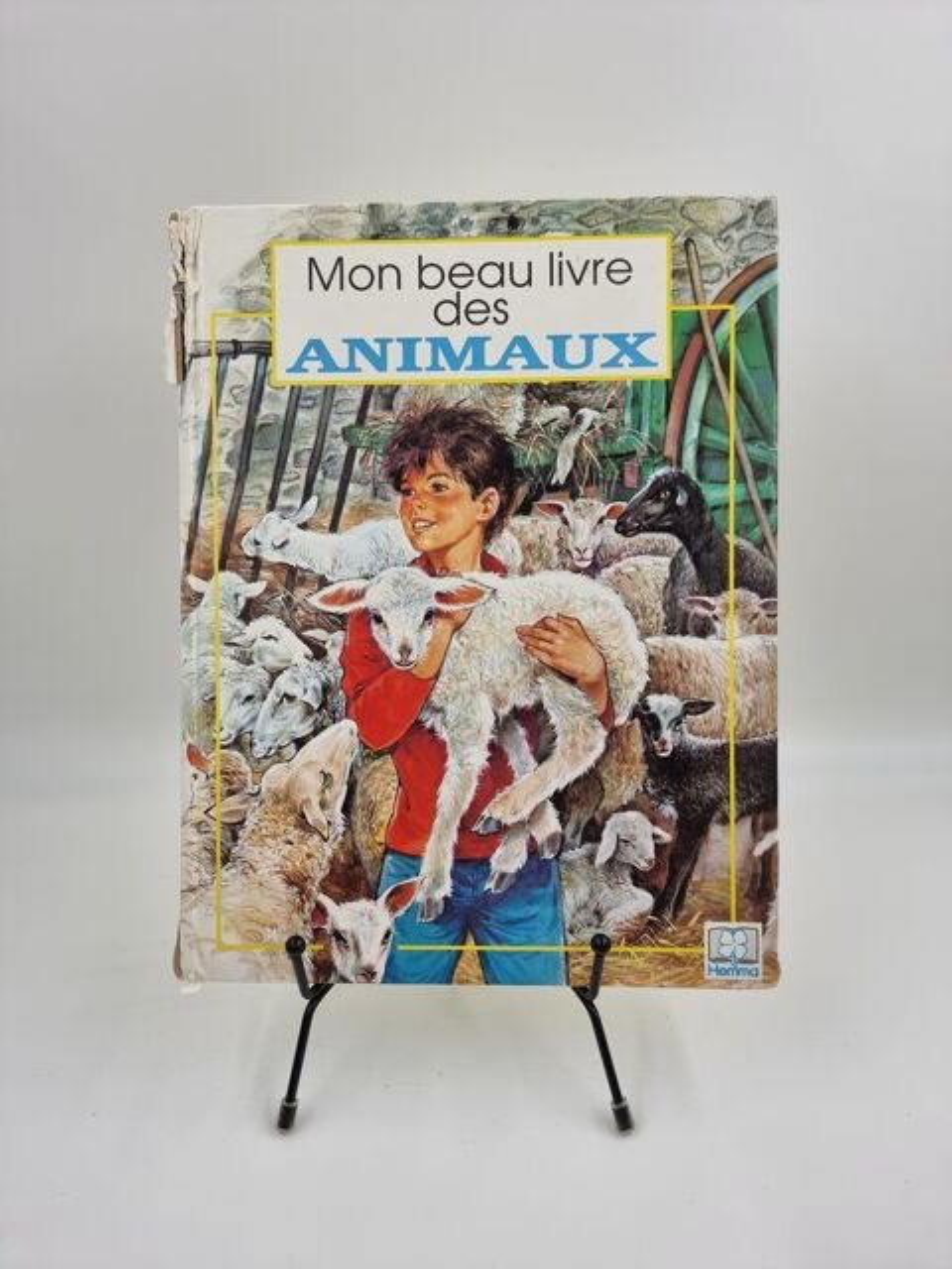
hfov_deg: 56.8
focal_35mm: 24
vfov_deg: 71.6
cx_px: 476
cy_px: 634
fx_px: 880
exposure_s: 1/100
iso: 50
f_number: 1.8
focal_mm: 6.7
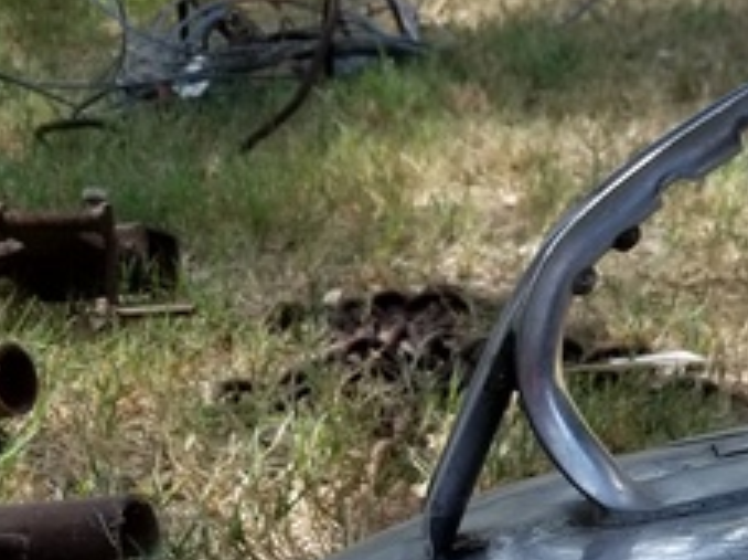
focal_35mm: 89
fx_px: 1921
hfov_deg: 20.0
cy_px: 580
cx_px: 1001
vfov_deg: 16.2
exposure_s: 1/528
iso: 50
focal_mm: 4.25
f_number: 1.7
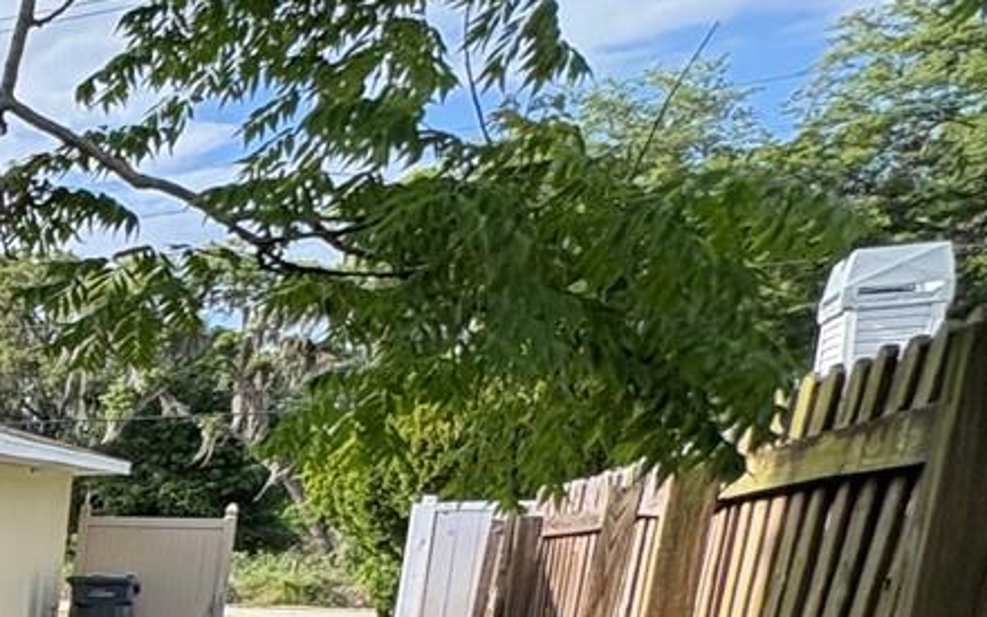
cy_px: 734
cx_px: -792
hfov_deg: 22.2
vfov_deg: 22.2
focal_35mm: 54
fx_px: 1453
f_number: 2.2
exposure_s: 1/713
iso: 64
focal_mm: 2.22
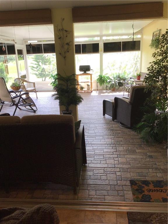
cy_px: 112
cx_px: 84
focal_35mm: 31
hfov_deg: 45.4
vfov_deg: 58.4
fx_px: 201
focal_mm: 3.3
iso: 32
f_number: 2.4
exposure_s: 1/60
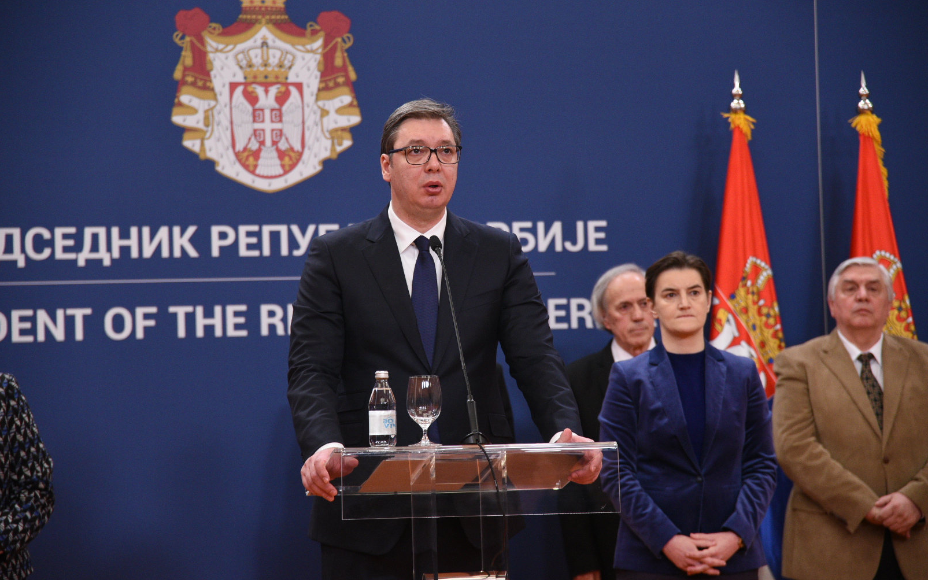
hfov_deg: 19.3
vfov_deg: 12.1
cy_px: 276
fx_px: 2731
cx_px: 467
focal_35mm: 108
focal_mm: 105
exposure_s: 1/320
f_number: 4
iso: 2500
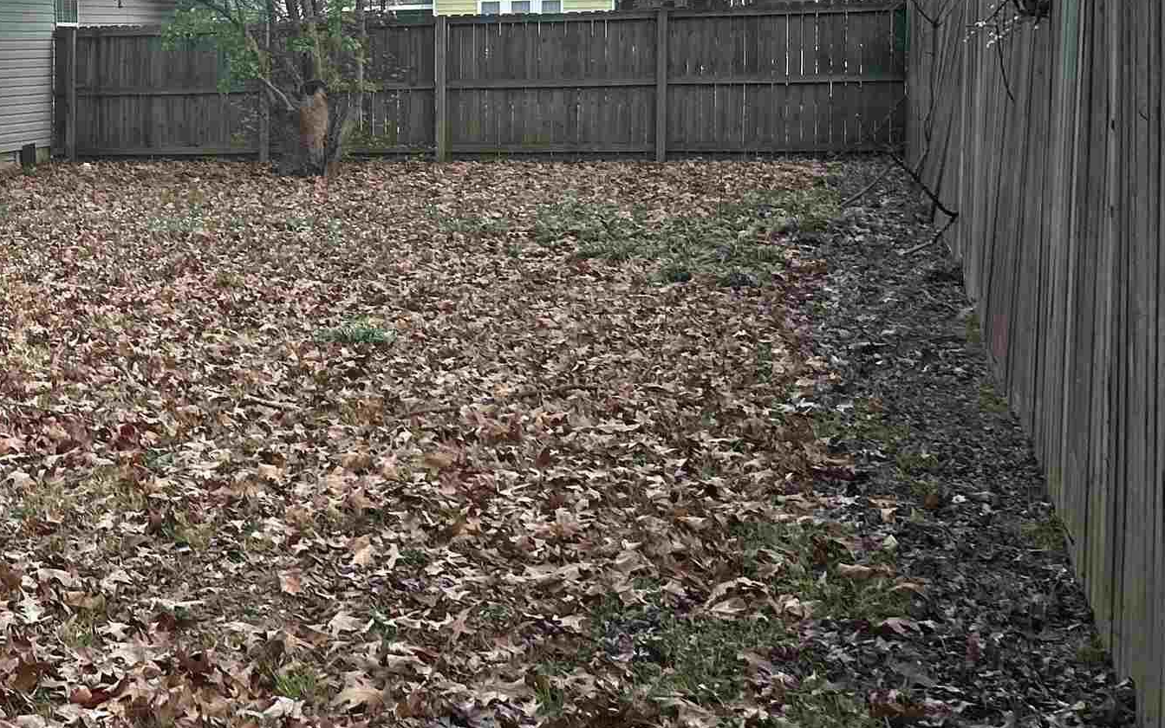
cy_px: 148
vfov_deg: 20.4
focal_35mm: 63
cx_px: -144
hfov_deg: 29.1
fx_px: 2000
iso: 50
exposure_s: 1/1058
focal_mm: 5.7
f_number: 1.5
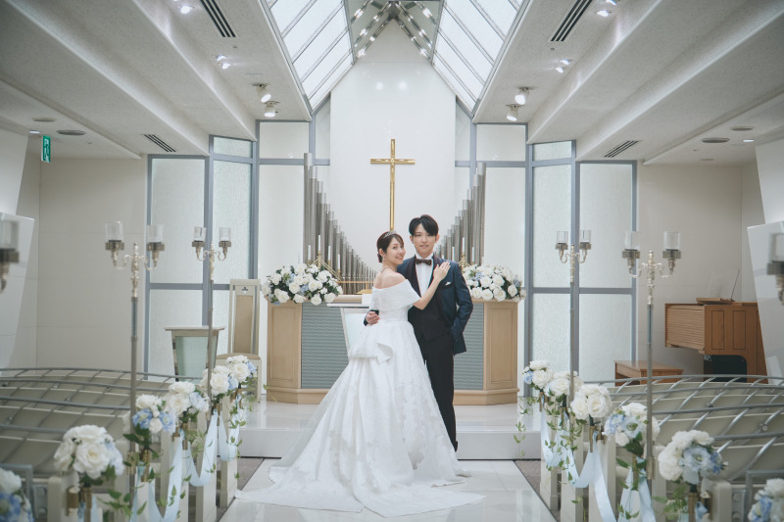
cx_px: 392
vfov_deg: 26.5
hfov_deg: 38.9
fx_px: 1110
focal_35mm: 51
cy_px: 261
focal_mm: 34
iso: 1000
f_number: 3.2
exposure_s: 1/250
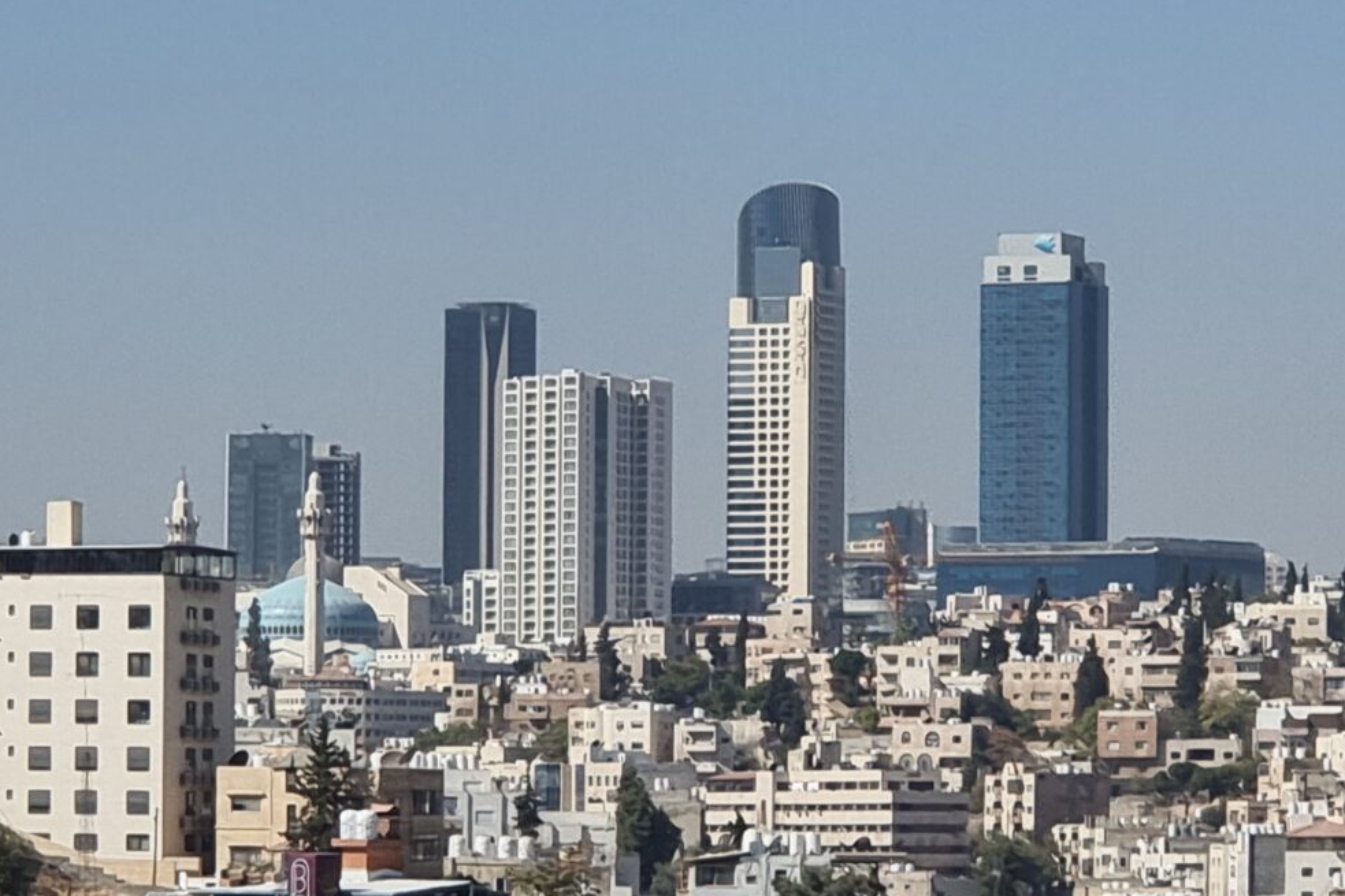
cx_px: 670
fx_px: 2913
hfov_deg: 26.0
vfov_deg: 17.5
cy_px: 450
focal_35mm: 78
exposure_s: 1/2762
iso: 50
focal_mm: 9
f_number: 2.4
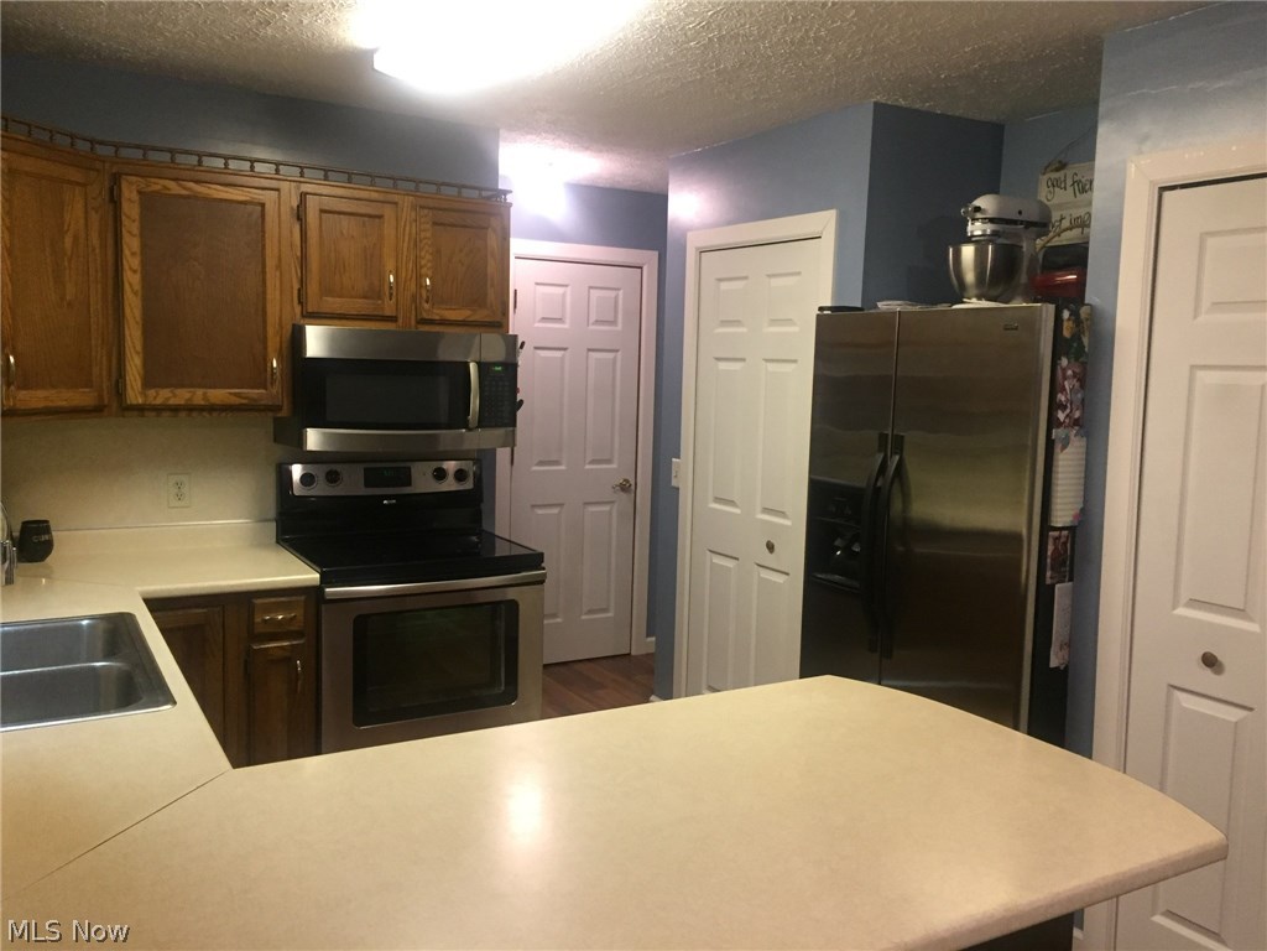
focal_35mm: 29
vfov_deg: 48.2
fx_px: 1061
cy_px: 476
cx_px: 634
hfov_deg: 61.7
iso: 200
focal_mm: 4.15
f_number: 2.2
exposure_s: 1/30
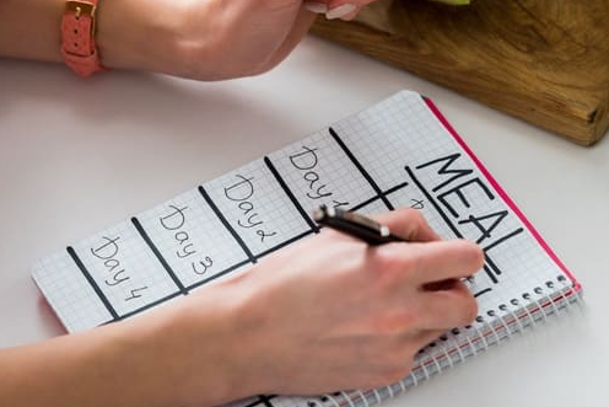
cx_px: 451
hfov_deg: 7.8
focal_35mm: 263
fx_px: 4450
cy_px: 96
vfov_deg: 5.2
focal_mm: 145
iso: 200
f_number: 3.5
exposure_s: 1/200
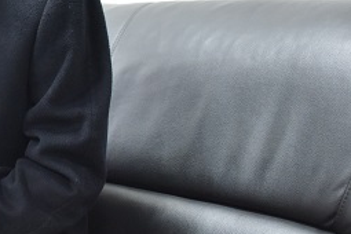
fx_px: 858
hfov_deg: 21.3
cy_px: 65
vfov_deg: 15.5
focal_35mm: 88
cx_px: -84
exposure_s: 1/30
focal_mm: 32
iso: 4000
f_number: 3.8
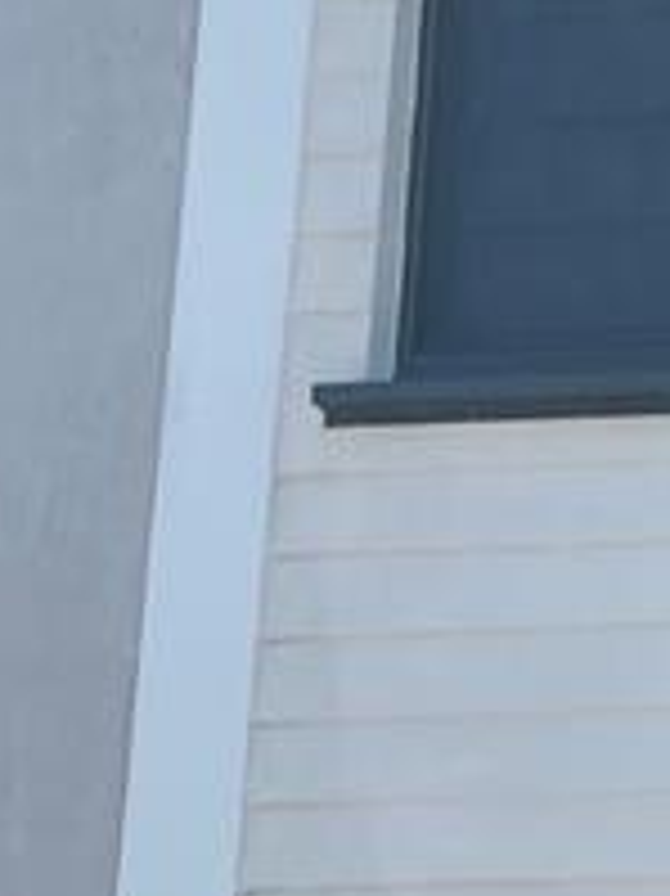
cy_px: 1216
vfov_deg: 12.2
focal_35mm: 157
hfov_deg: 8.2
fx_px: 4056
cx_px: 1911
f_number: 1.6
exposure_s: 1/2053
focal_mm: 4.2
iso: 32
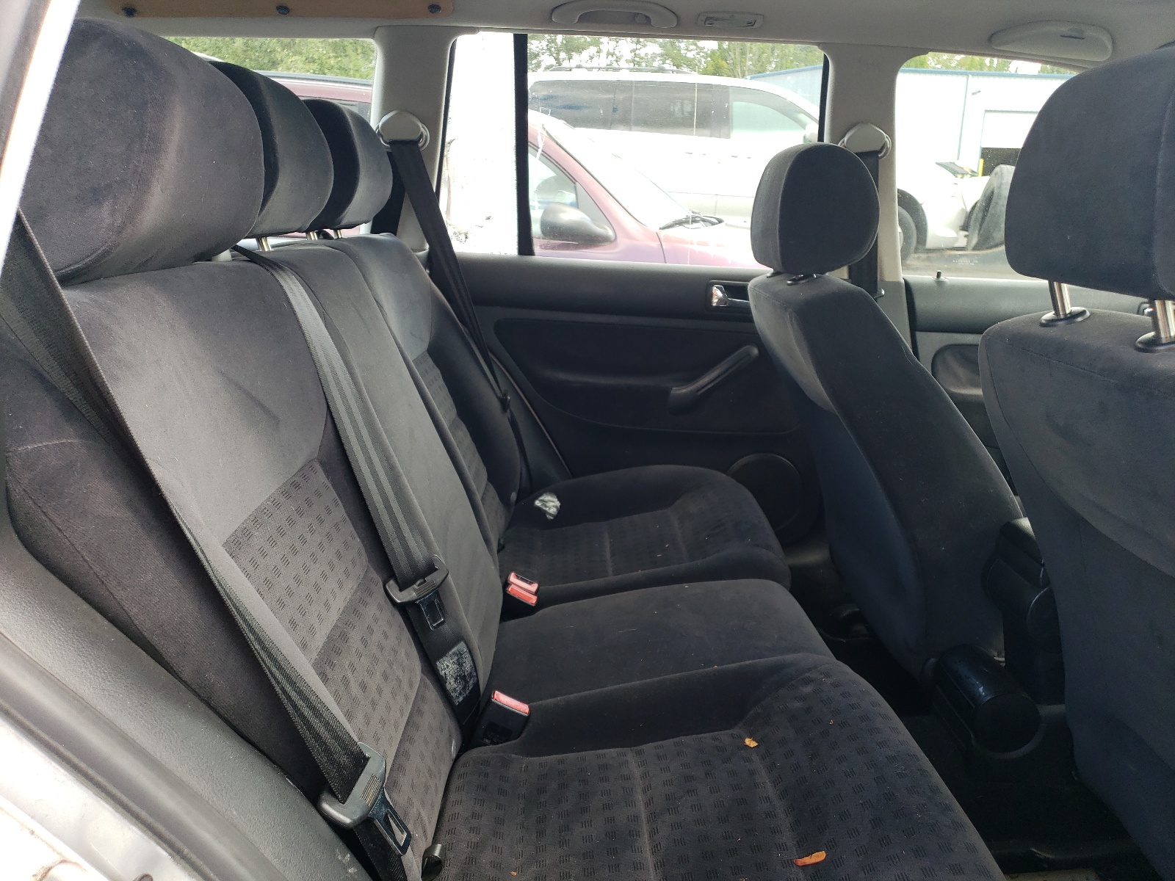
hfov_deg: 67.3
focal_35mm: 26
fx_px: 883
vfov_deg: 53.1
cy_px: 440
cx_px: 588
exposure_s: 1/169
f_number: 1.5
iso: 50
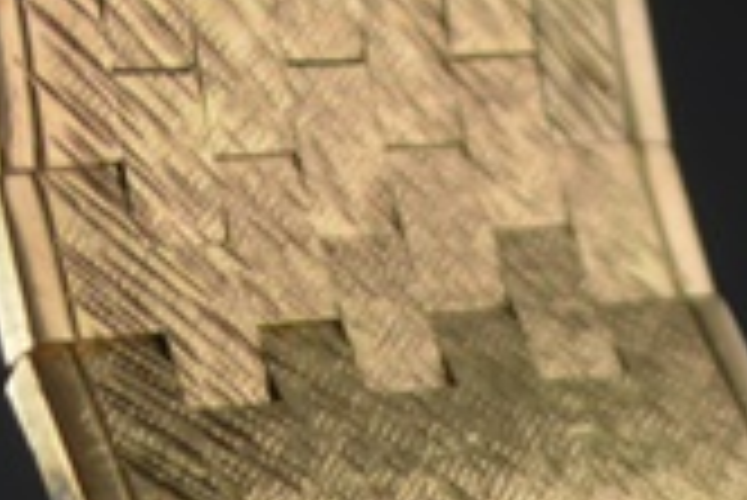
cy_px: 1320
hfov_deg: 4.6
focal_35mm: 447
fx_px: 9277
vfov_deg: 3.0
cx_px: 410
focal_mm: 55
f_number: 5.6
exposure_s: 1/125
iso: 320
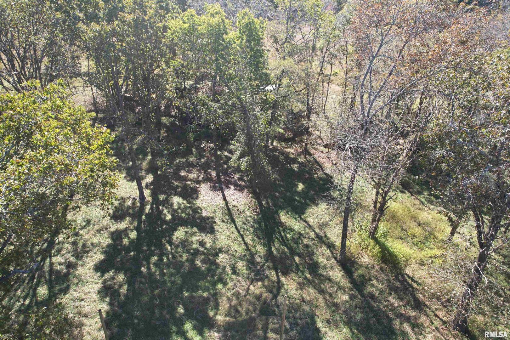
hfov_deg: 78.6
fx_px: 312
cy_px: 170
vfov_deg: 57.2
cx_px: 255
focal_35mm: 22
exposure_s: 1/350
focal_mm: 8.38
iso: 100
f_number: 2.8
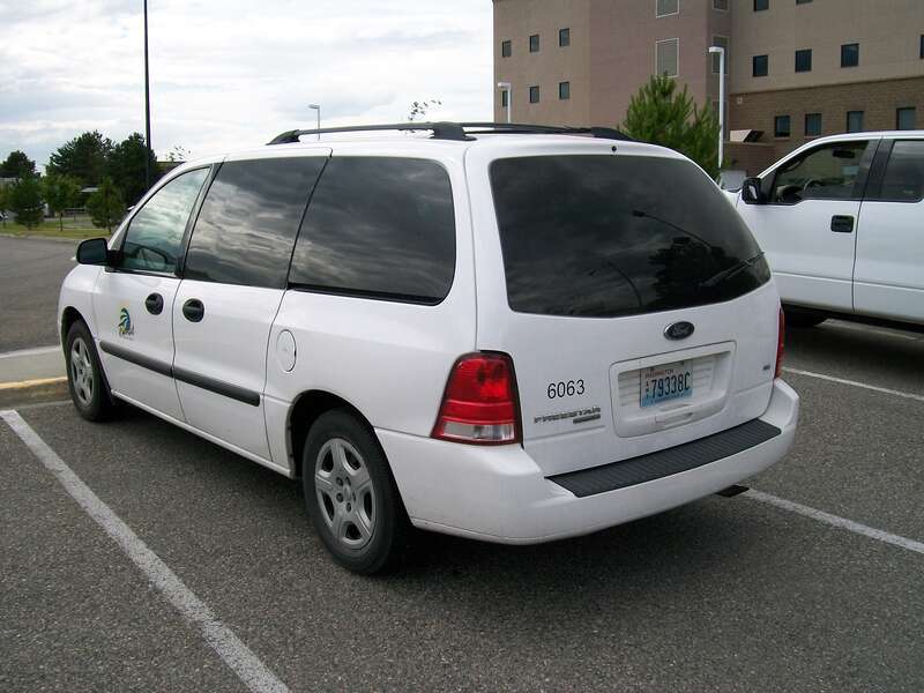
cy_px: 346
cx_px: 462
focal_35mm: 36
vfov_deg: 39.7
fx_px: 961
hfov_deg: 51.4
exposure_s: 1/400
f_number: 4.8
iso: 80
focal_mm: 6
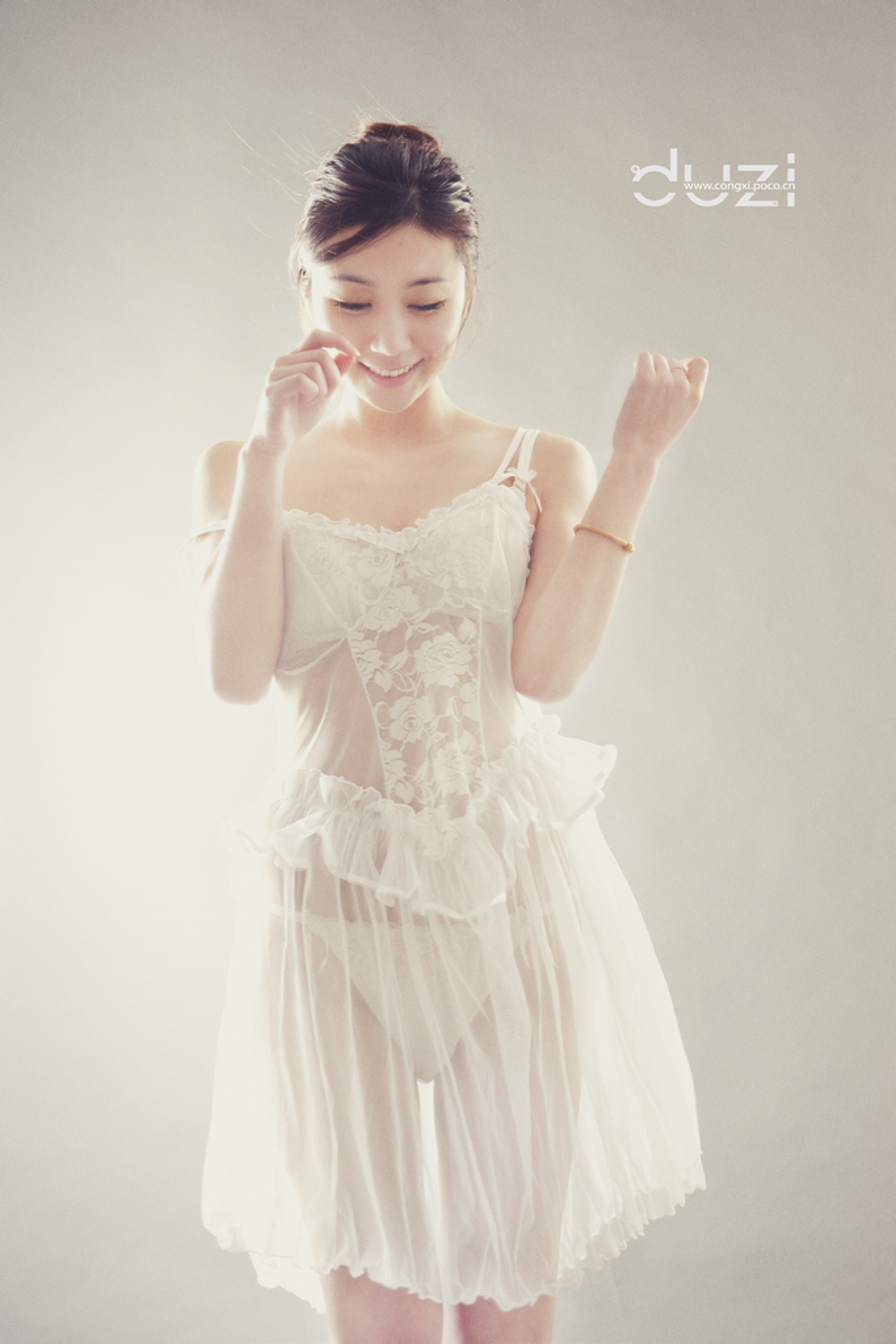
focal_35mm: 60
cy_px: 672
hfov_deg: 22.6
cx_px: 448
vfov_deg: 33.4
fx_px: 2239
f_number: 7.1
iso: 100
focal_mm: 60
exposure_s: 1/125
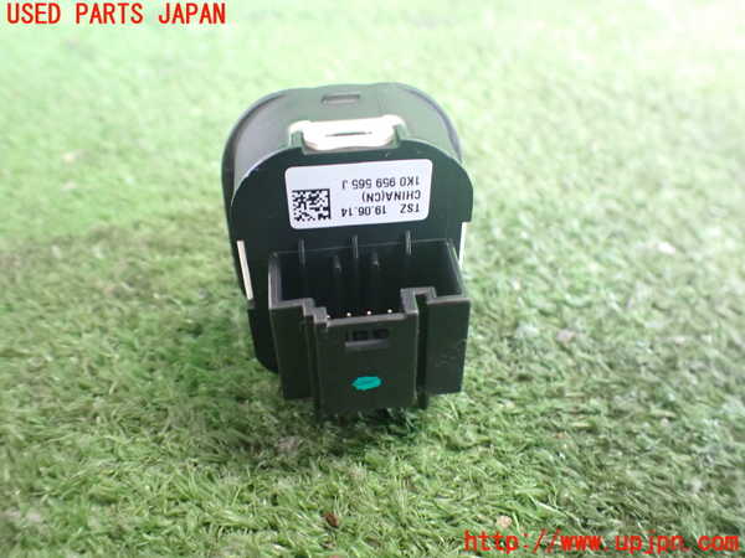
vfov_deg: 46.8
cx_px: 372
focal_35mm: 30
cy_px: 279
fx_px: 646
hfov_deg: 60.0
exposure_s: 1/30
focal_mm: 5.4
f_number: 2.3
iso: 1000
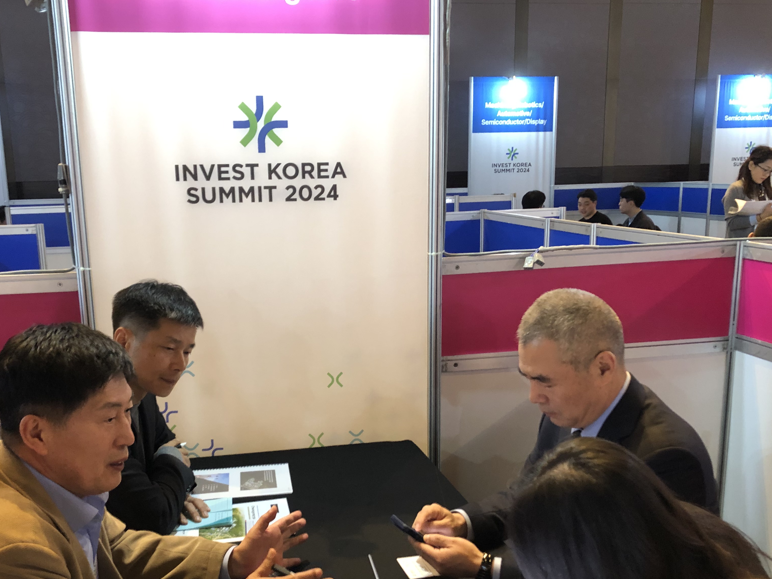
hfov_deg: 50.0
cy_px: 365
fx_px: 825
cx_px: 329
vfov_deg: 38.4
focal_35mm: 37
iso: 100
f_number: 1.8
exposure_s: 1/9
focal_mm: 4
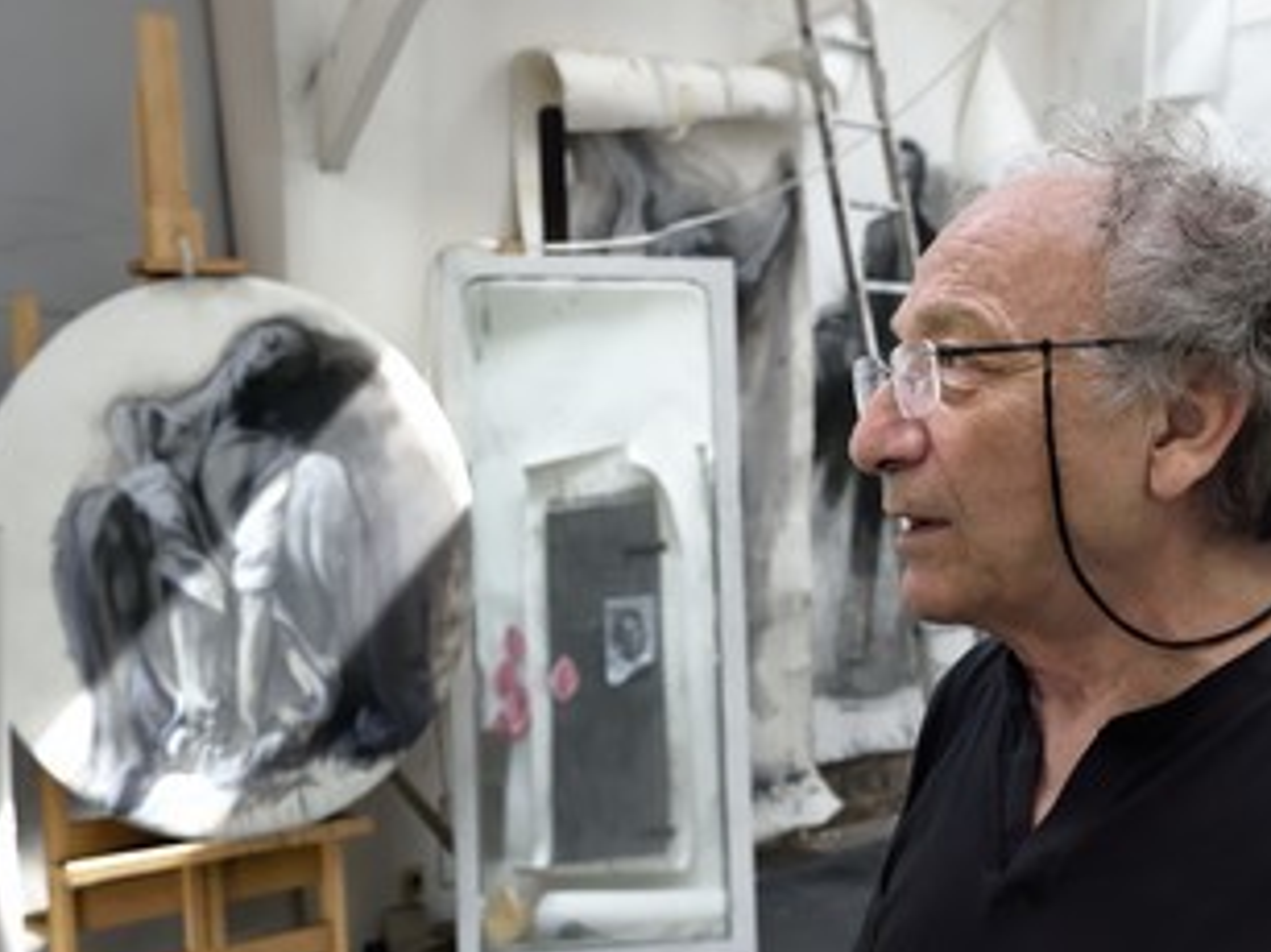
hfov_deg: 38.1
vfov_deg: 29.0
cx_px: 720
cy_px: 571
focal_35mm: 50
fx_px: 1835
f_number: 7.1
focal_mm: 38
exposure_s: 1/100
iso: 1600
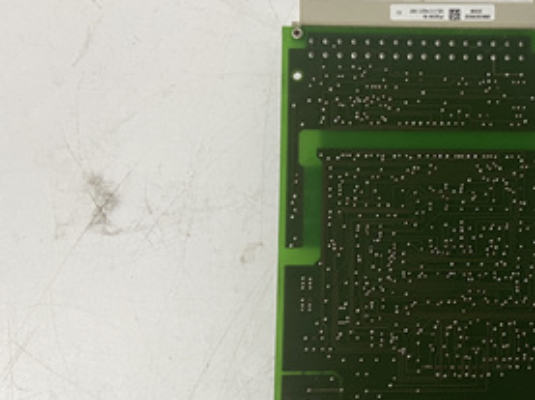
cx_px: 452
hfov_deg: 38.5
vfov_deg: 30.7
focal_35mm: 47
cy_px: 243
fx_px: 725
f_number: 1.8
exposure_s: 1/50
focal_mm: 4.25
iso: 100
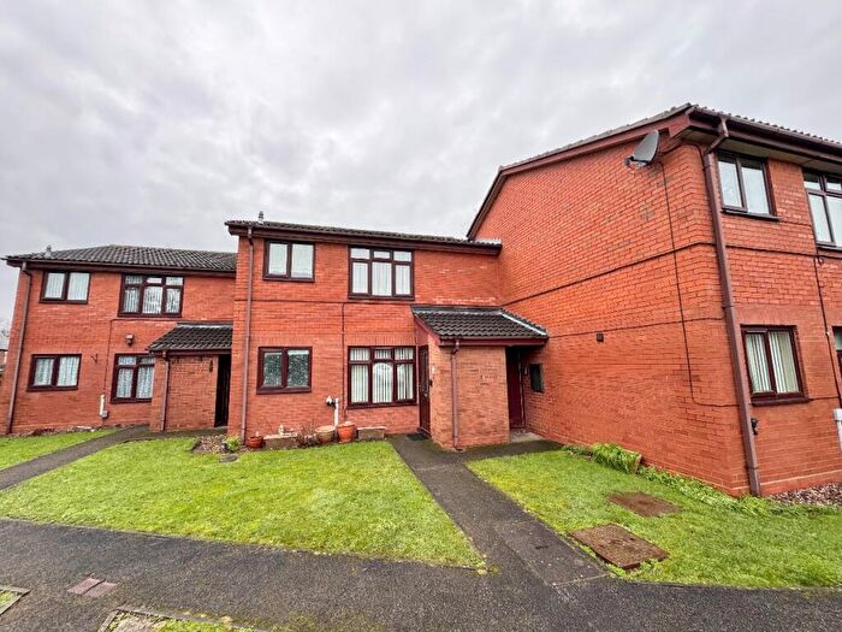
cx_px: 421
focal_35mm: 14
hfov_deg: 102.1
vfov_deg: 85.7
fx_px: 341
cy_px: 316
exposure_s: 1/99
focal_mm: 2.22
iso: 64
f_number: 2.2
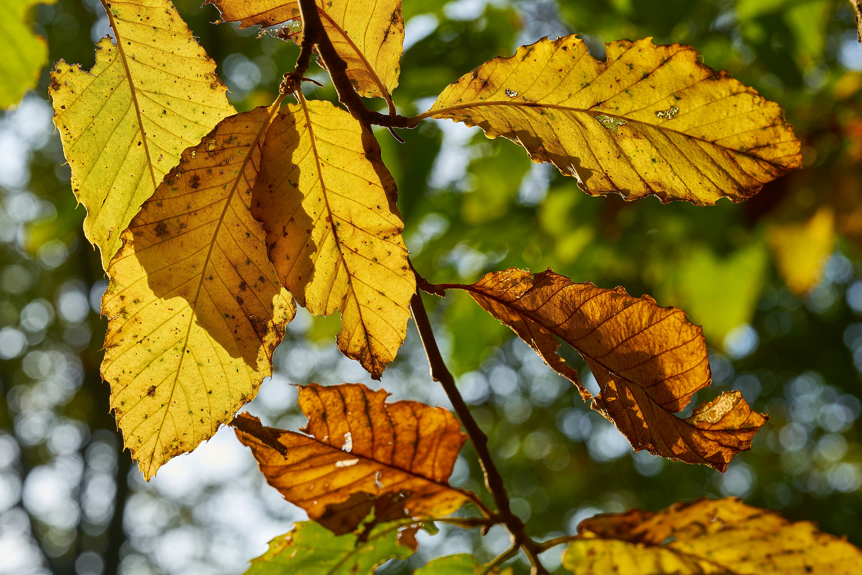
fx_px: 1676
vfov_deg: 19.5
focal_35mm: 70
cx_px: 431
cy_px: 288
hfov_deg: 28.8
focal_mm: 70
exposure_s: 1/80
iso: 100
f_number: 8
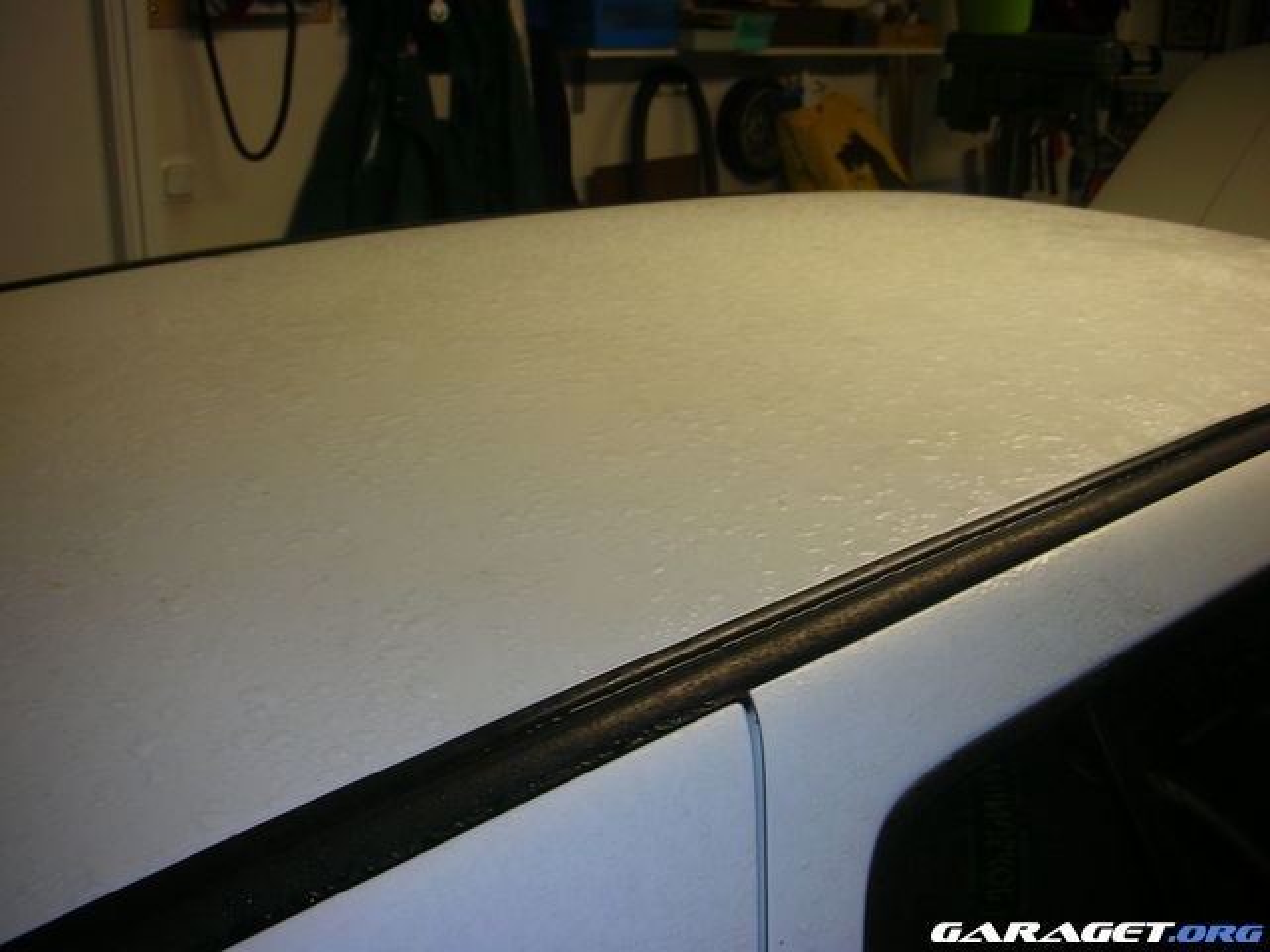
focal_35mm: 35
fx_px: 1284
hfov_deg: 52.6
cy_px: 476
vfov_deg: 40.7
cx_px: 635
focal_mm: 5.8
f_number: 3
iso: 50
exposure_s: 1/30
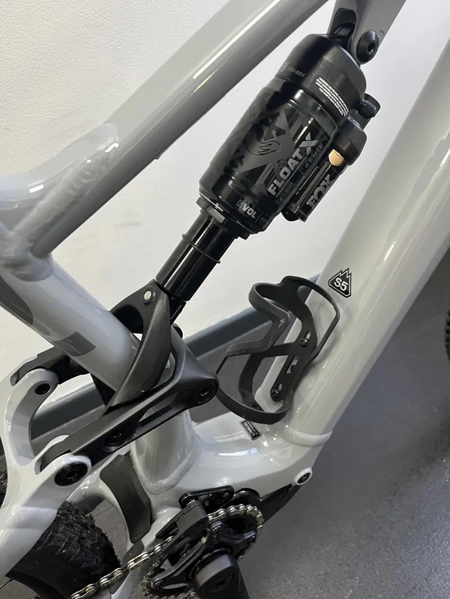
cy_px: 300
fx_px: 450
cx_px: 225
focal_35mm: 26
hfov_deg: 53.1
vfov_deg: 67.3
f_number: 1.6
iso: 160
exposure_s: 1/50
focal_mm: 5.1
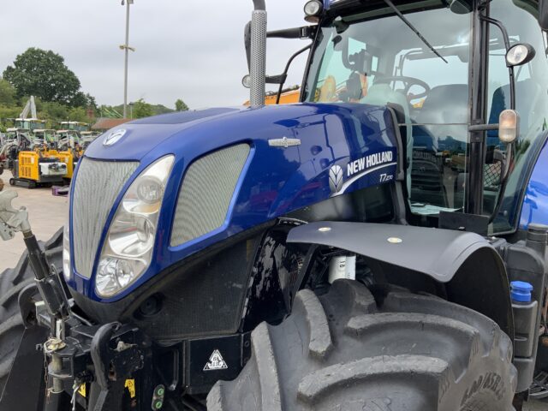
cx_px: 274
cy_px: 206
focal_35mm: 29
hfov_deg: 61.7
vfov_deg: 48.2
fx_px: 459
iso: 16
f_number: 1.8
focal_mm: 3
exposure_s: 1/674
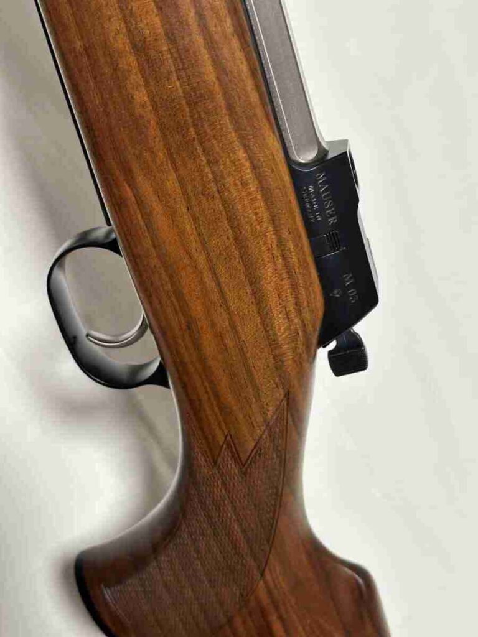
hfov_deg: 30.3
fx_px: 884
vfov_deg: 39.7
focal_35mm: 48
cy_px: 318
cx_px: 239
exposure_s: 1/50
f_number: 1.78
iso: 160
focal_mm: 6.86
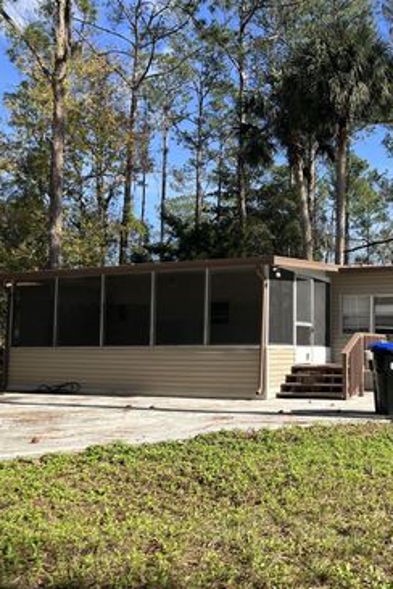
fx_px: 605
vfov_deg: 51.8
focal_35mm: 37
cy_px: 293
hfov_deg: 34.7
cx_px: 322
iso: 50
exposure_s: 1/1672
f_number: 1.6
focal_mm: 5.1
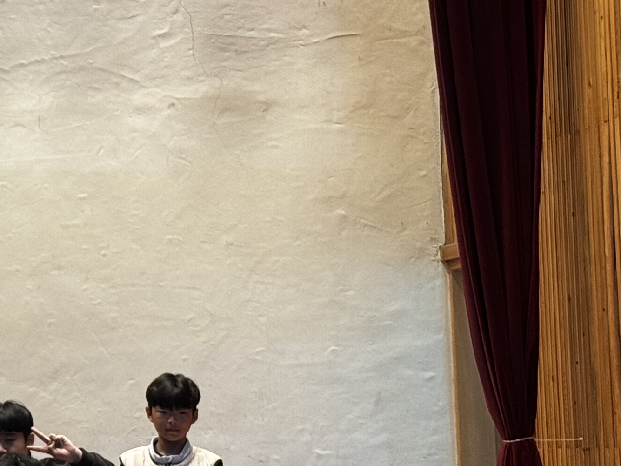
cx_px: -312
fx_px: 2601
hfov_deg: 12.9
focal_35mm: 145
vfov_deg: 10.2
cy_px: 185
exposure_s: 1/60
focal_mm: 6.76
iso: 160
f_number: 1.78
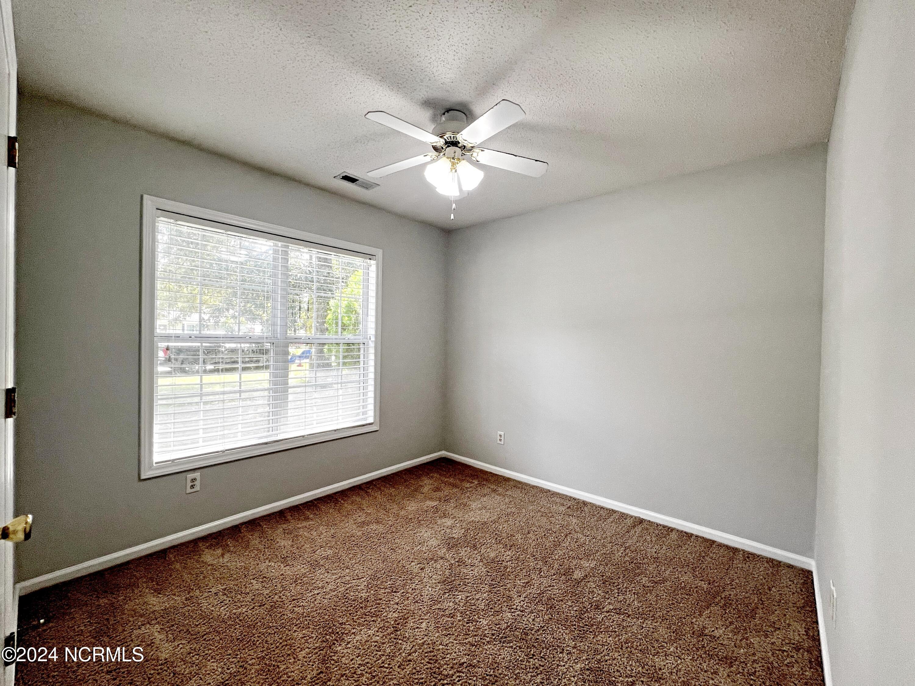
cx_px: 458
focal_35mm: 14
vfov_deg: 85.7
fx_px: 370
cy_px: 343
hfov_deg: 102.1
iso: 64
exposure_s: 1/99
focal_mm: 1.57
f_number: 1.8
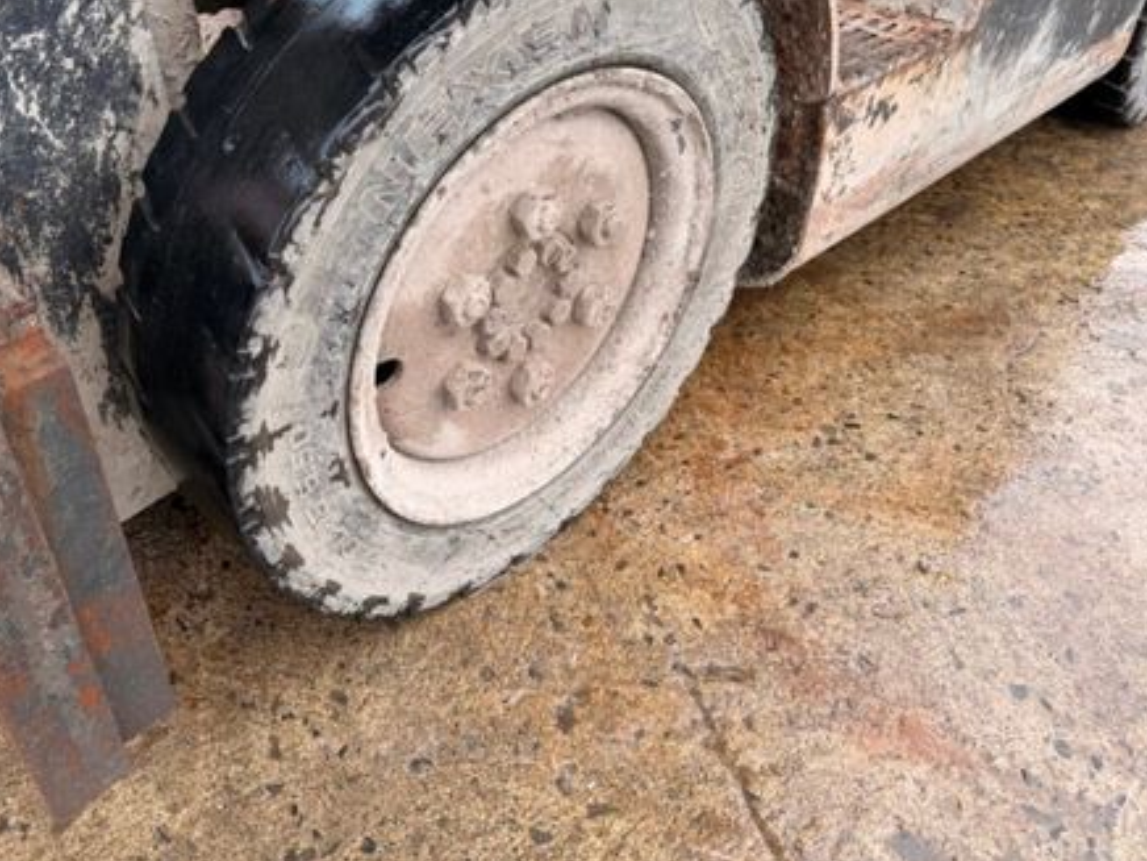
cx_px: 437
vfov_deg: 42.4
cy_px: 287
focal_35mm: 33
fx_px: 1093
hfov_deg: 54.8
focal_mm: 6.76
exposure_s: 1/121
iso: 64
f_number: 1.78
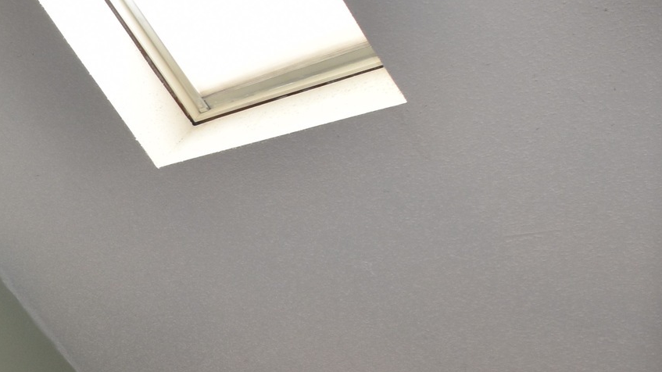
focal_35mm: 57
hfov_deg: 27.4
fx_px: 1000
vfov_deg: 19.7
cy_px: 462
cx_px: -290
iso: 280
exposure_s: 1/15
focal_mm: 10
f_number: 4.5
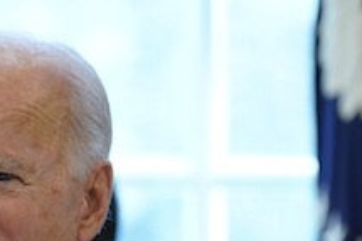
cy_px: 331
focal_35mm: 671
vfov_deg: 2.0
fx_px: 6742
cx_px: 66
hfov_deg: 3.1
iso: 2000
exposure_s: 1/500
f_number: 4
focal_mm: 206
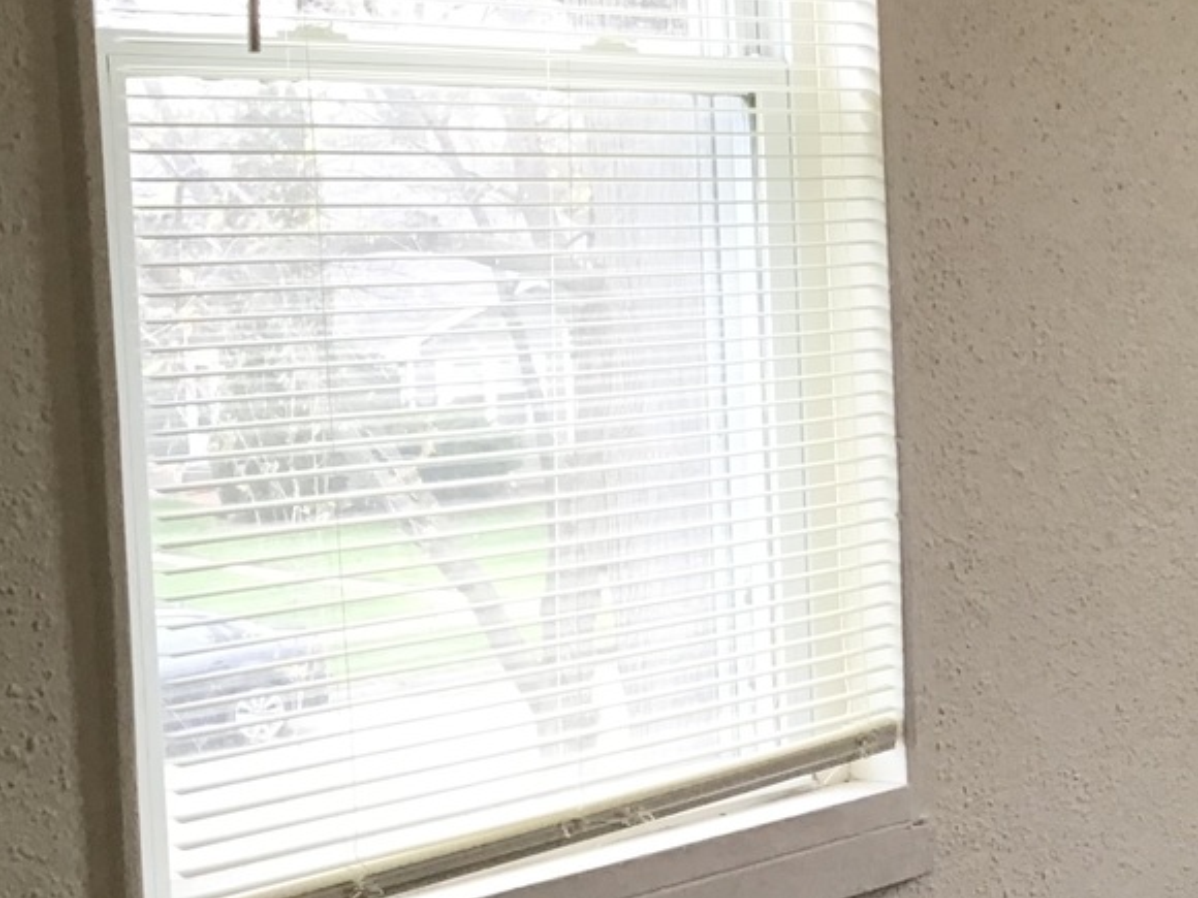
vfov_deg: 19.1
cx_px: 1429
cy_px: 442
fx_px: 2665
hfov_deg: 23.2
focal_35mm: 77
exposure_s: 1/40
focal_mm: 3.3
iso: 25
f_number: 2.4
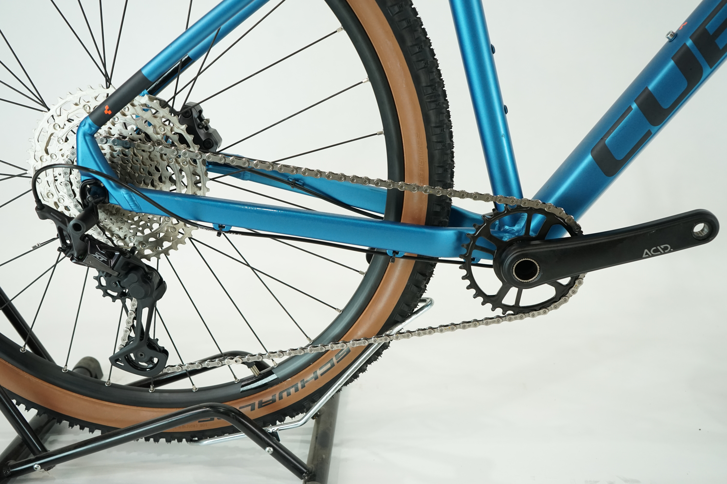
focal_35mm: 33
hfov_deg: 57.2
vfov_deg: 40.0
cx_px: 364
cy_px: 242
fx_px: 666
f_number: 5.6
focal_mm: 33
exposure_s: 1/200
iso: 1600
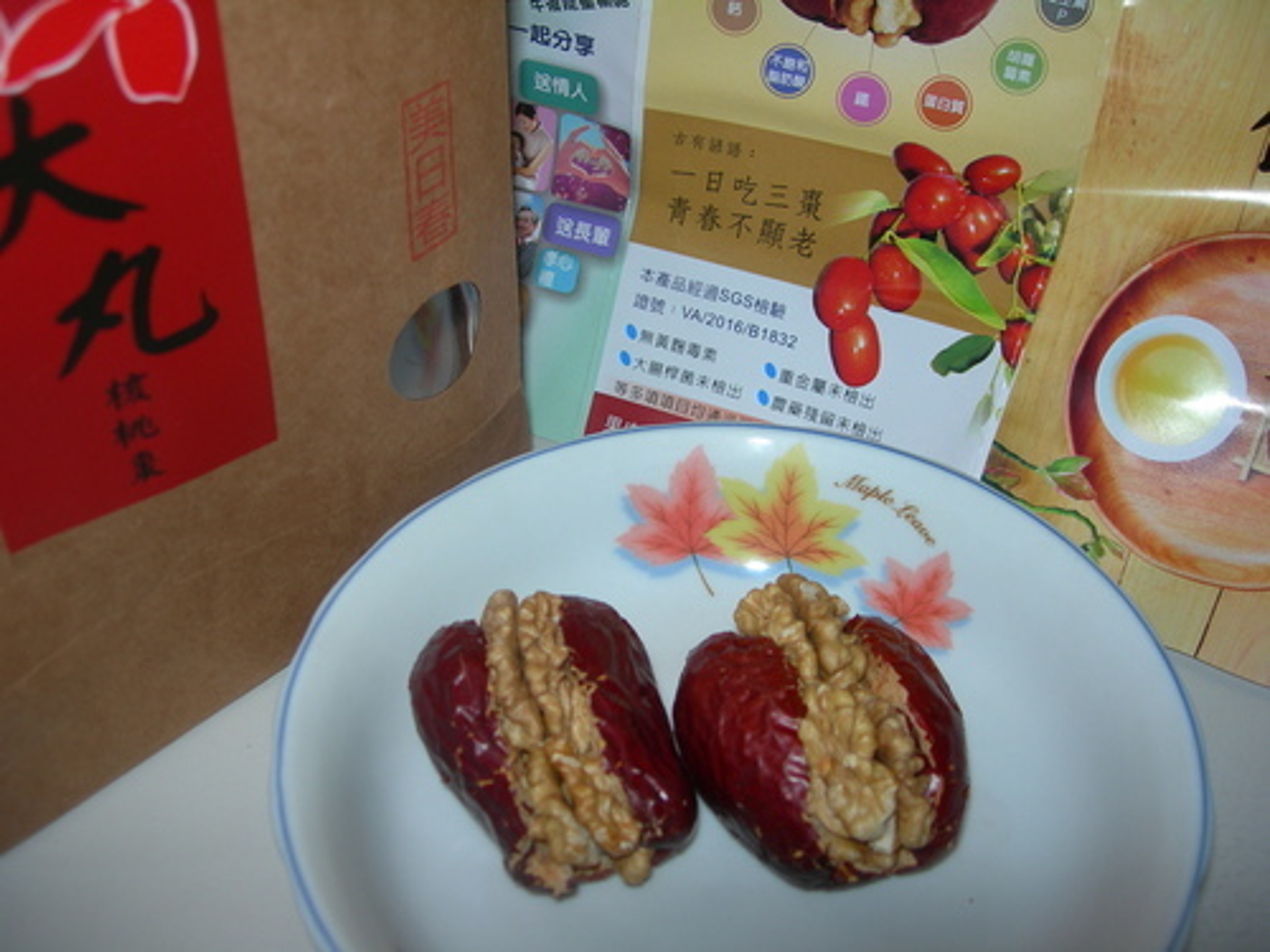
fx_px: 1394
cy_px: 476
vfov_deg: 37.7
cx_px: 635
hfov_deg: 49.0
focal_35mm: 38
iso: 50
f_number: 2.8
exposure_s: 1/60.1
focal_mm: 7.8
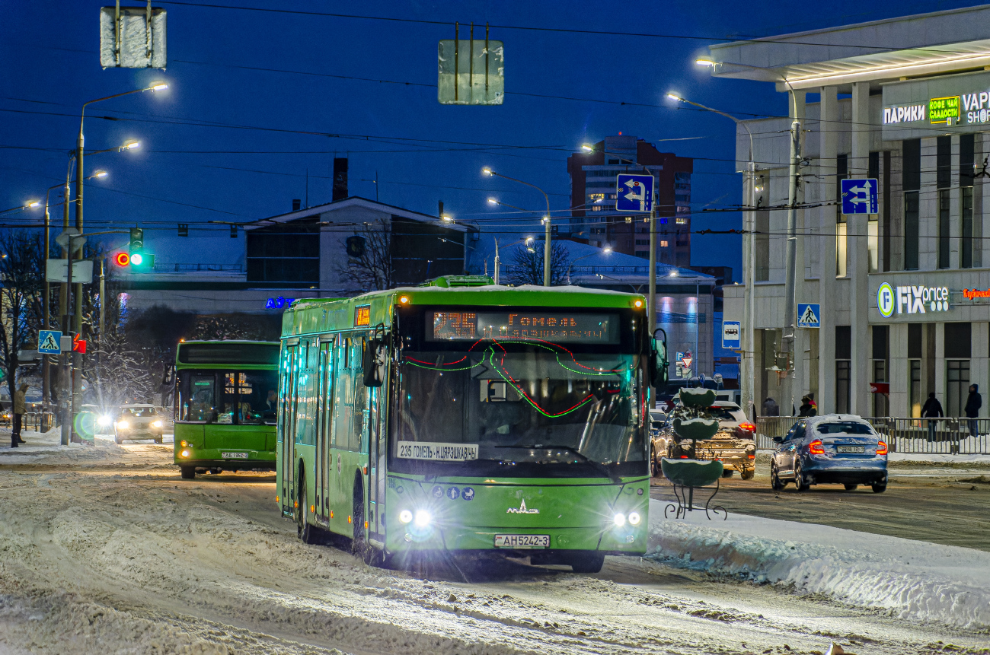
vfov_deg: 8.7
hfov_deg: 13.1
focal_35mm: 158
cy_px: 328
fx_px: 4322
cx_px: 495
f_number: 5.6
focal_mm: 105
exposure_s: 1/125
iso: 3200
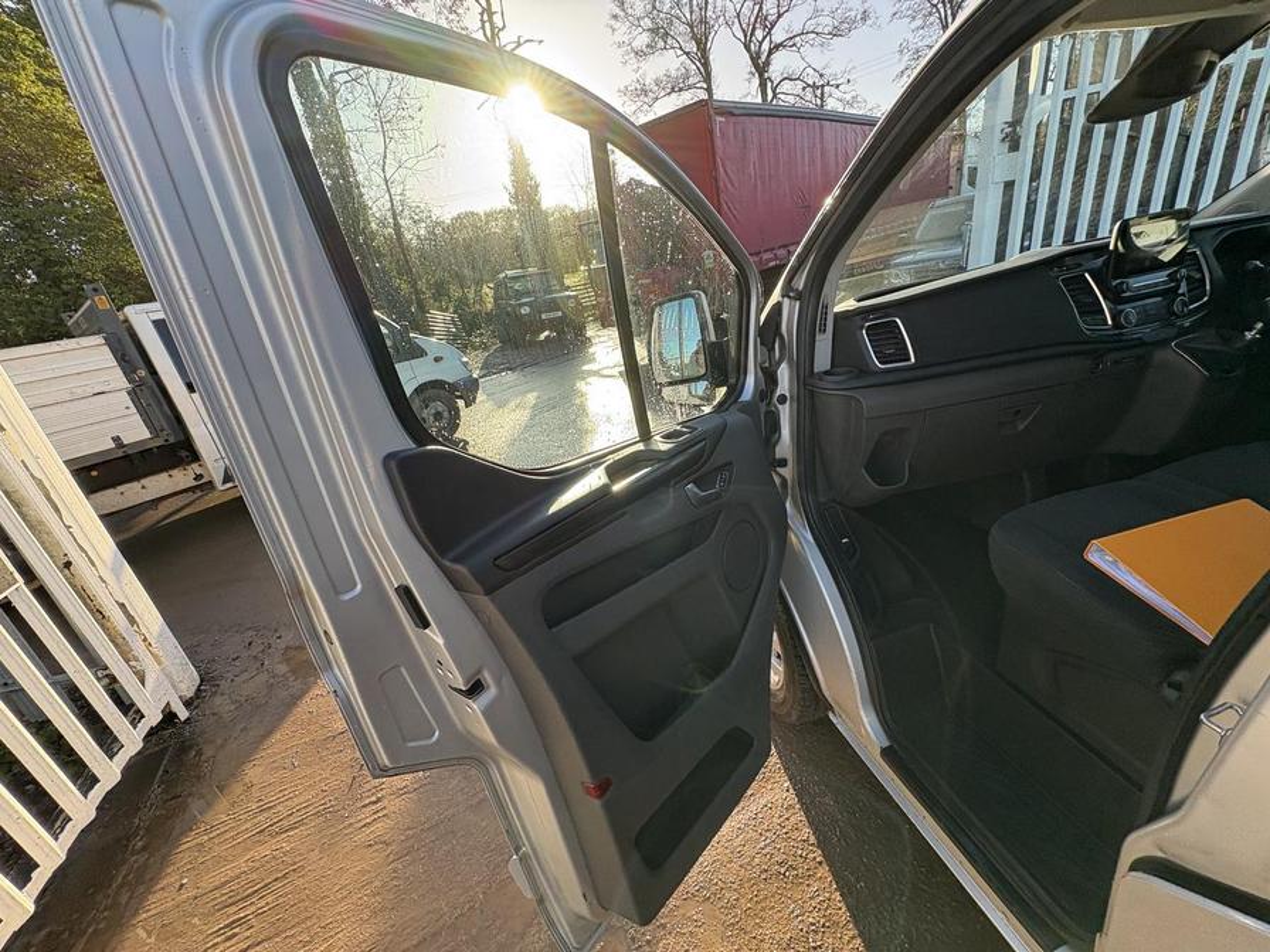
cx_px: 635
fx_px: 514
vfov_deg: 85.7
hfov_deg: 102.1
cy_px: 476
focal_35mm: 14
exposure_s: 1/201
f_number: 2.2
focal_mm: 2.22
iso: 40
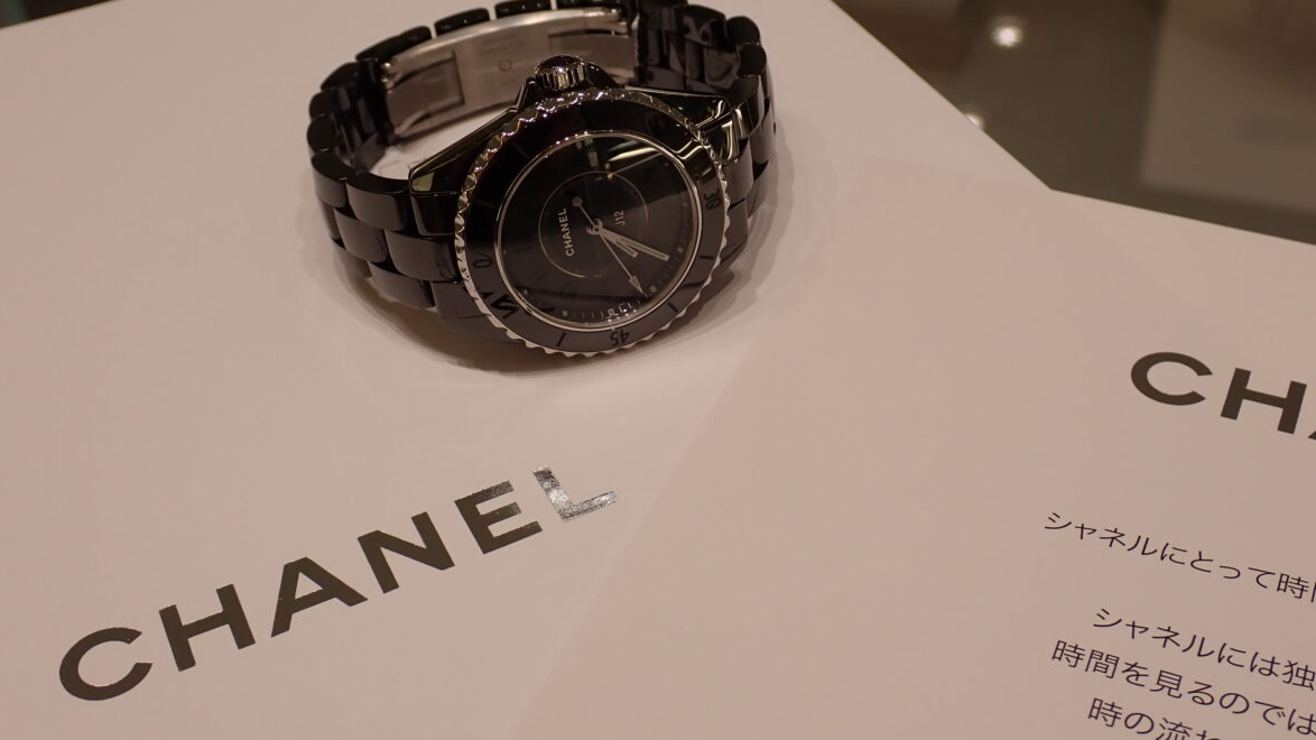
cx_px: 661
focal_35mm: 49
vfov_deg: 24.4
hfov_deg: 42.1
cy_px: 336
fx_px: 1710
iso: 100
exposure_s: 1/200
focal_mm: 7.84
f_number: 4
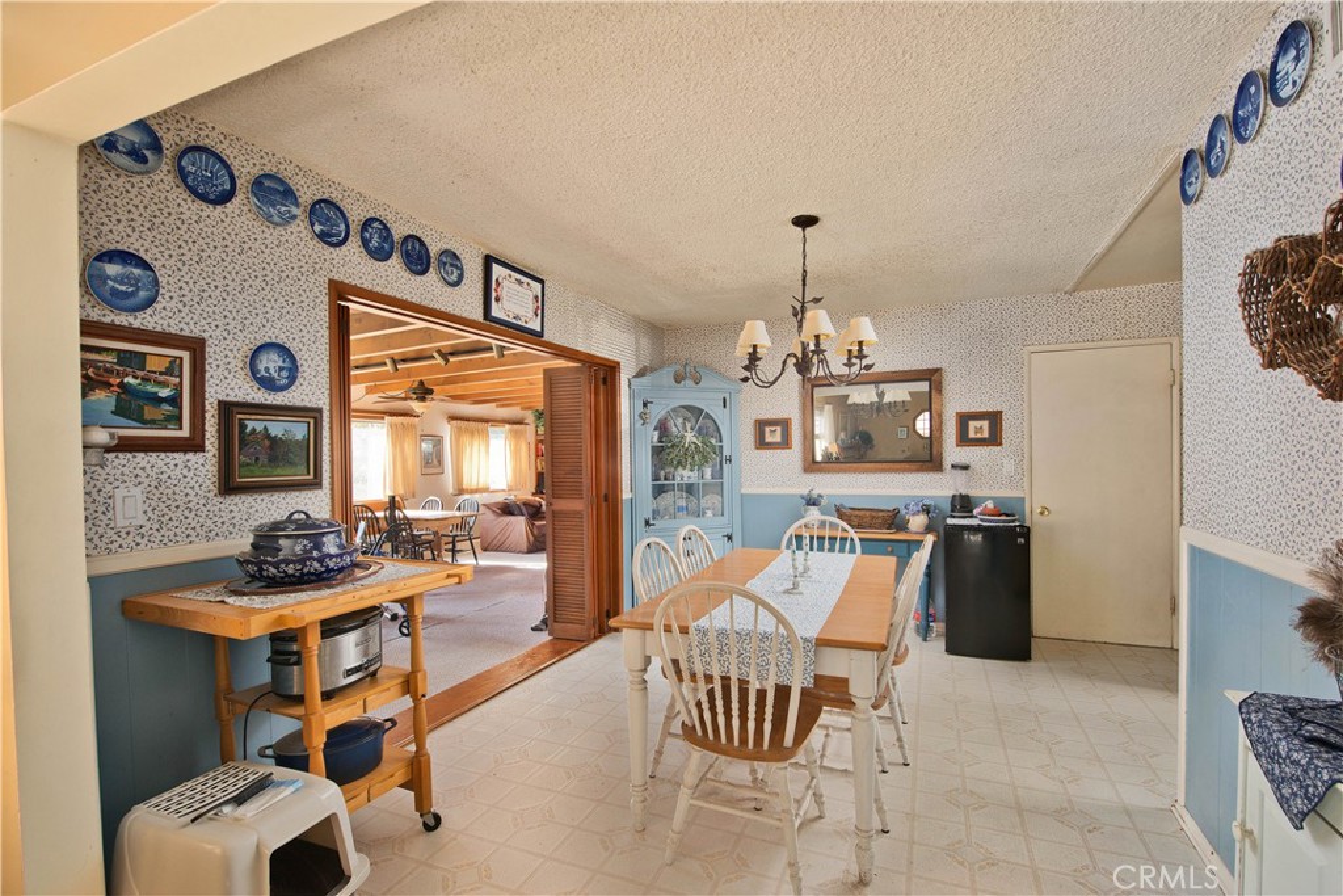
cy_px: 448
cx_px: 672
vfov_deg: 73.8
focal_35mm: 16
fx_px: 597
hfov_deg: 96.7
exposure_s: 1/50
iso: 400
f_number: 5.6
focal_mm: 16
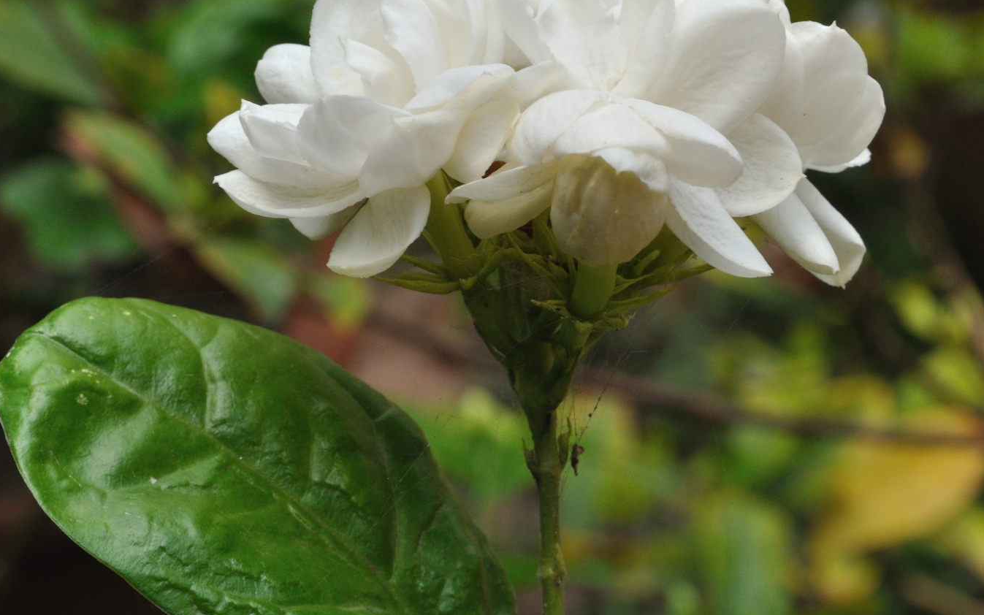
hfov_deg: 10.9
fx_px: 5169
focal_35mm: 193
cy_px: 261
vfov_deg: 6.8
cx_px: 424
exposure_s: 1/125
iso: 560
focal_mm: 85
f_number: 16
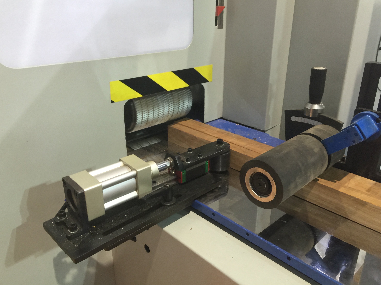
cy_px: 138
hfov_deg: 60.0
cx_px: 194
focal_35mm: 30
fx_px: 330
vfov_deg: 46.8
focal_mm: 4.15
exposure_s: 1/15
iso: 50
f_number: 2.2
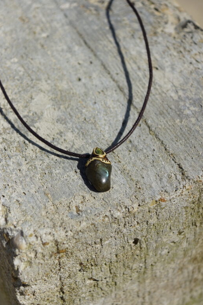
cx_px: 90
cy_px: 166
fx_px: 736
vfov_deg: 23.4
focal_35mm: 87
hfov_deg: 15.7
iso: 250
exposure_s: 1/3000
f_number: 4.5
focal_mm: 50
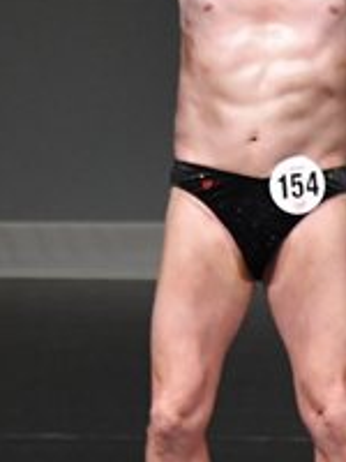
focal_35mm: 1288
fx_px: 17165
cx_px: 467
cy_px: 173
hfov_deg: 1.2
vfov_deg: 1.5
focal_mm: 230
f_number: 5.6
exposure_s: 1/400
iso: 4000
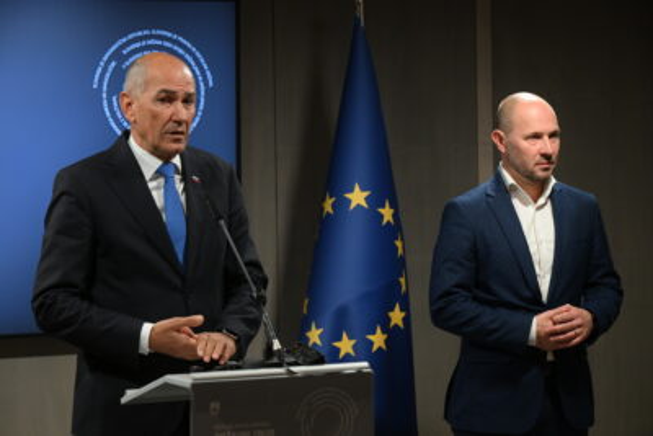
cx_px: 326
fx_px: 2177
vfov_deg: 11.4
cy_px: 218
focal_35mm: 120
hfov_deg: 17.1
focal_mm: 120
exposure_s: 1/320
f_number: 5.6
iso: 3200
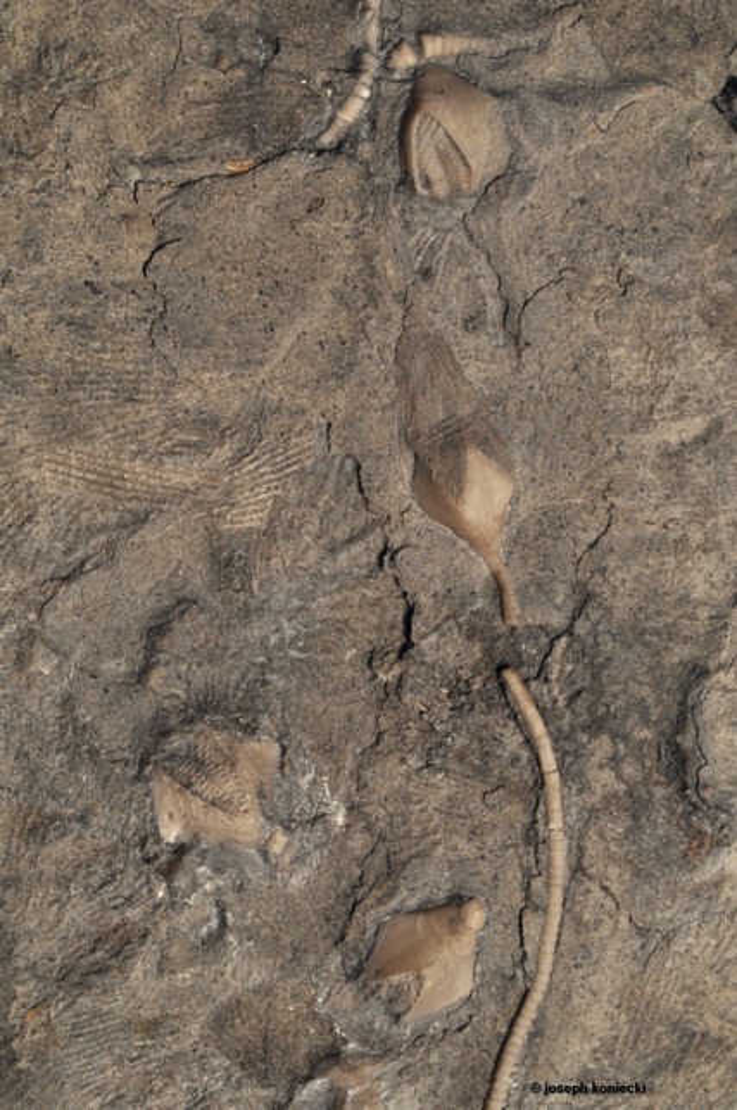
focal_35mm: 90
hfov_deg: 15.1
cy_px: 555
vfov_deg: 22.6
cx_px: 368
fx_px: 2771
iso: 400
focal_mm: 60
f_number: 32
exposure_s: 1/8
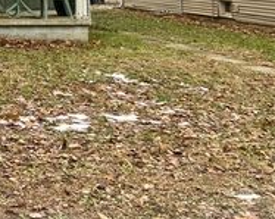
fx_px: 553
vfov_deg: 20.9
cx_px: -84
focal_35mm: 68
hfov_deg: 24.4
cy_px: -45
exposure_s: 1/121
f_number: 1.5
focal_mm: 5.7
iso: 40
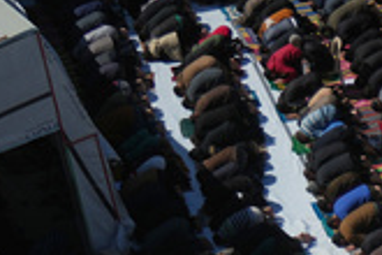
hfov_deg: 8.8
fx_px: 2175
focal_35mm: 205
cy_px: 481
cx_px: 1026
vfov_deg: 6.5
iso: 50
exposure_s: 1/2000
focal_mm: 33
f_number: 4
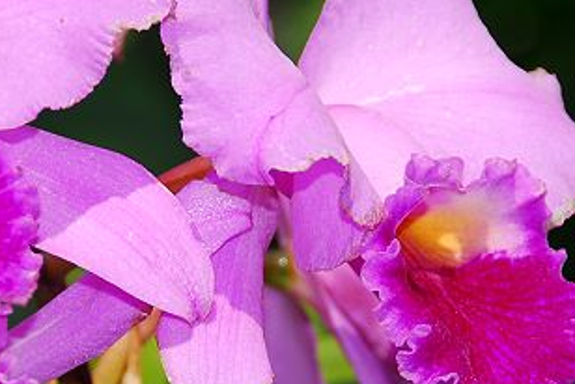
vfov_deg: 3.3
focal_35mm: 416
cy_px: 224
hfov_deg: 4.9
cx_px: 139
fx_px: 6656
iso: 100
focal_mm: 105
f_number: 6.3
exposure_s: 1/250
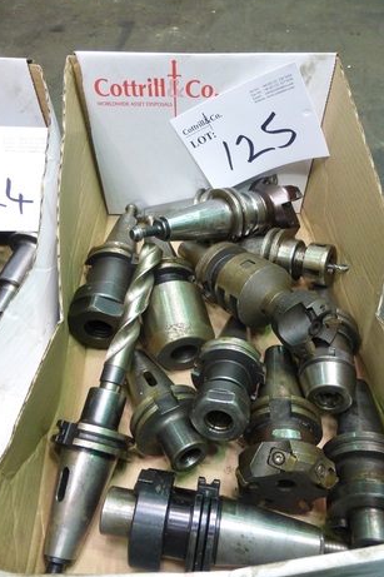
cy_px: 284
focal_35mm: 26
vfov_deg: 69.4
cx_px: 210
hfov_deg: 49.5
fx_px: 416
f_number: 3.3
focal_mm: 4.3
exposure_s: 1/25
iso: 400
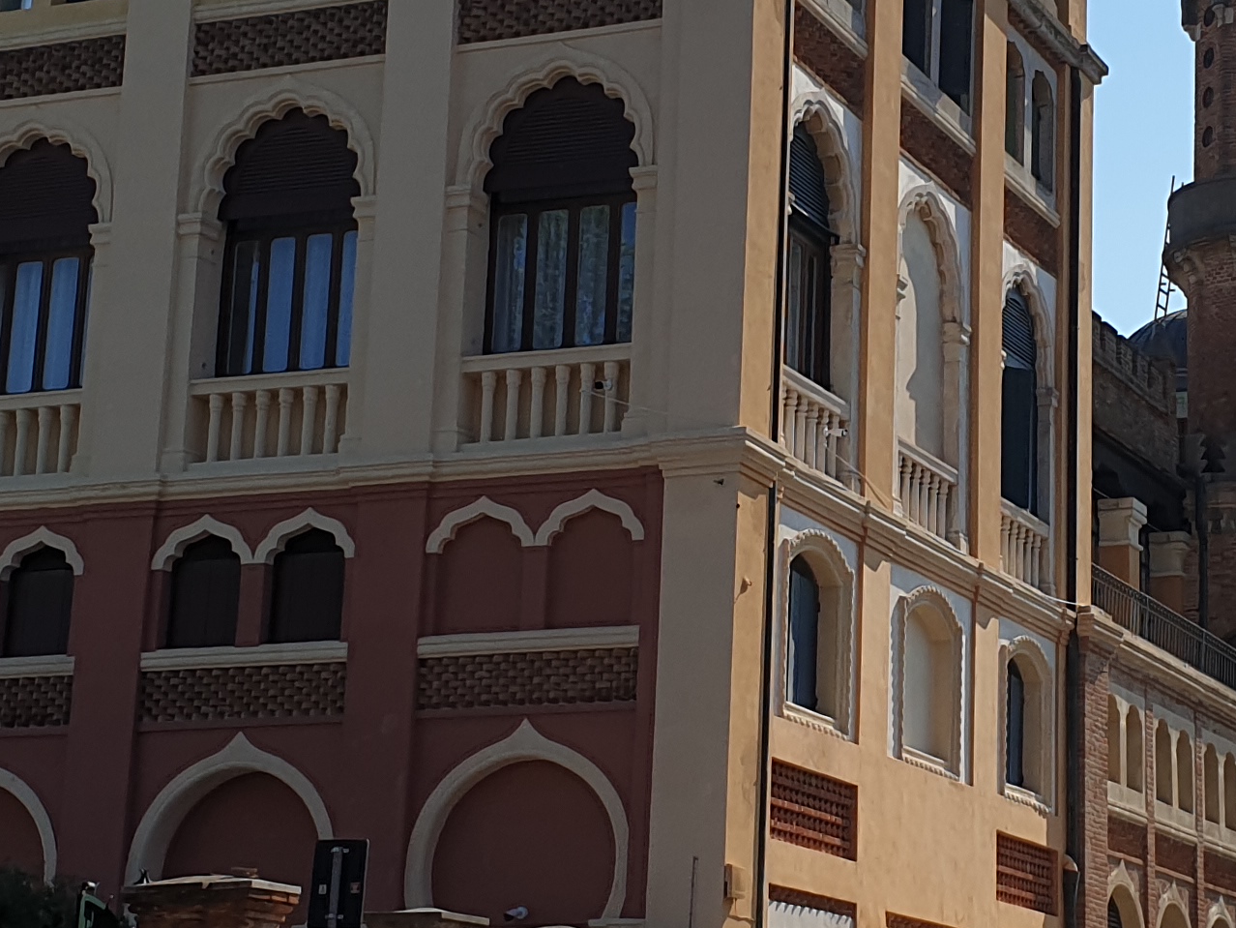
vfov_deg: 18.0
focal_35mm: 82
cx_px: 874
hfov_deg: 23.7
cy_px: 418
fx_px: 2928
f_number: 2.4
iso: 50
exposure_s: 1/2849
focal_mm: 4.3
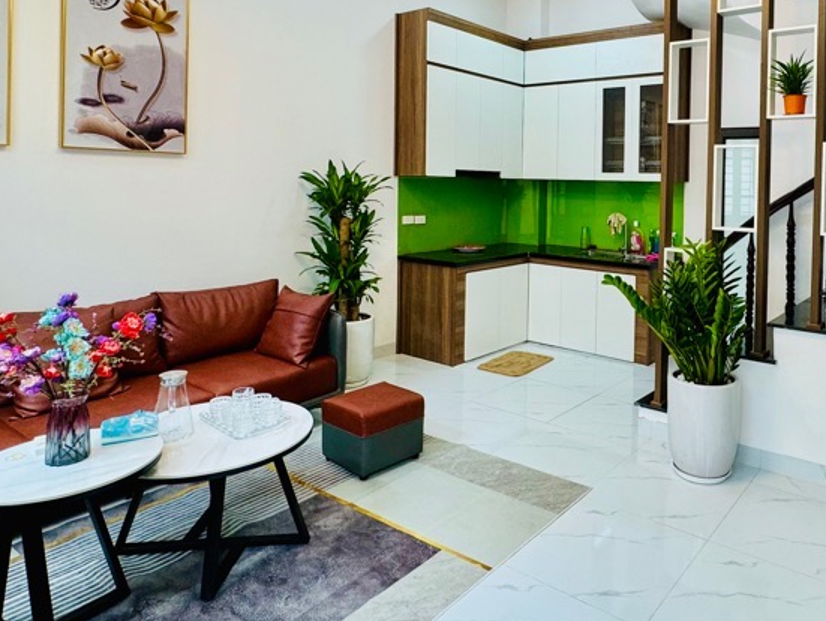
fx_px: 621
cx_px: 556
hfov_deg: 65.3
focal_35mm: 26
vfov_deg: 51.6
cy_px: 184
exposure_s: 1/100
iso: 125
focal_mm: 2.22
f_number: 2.2
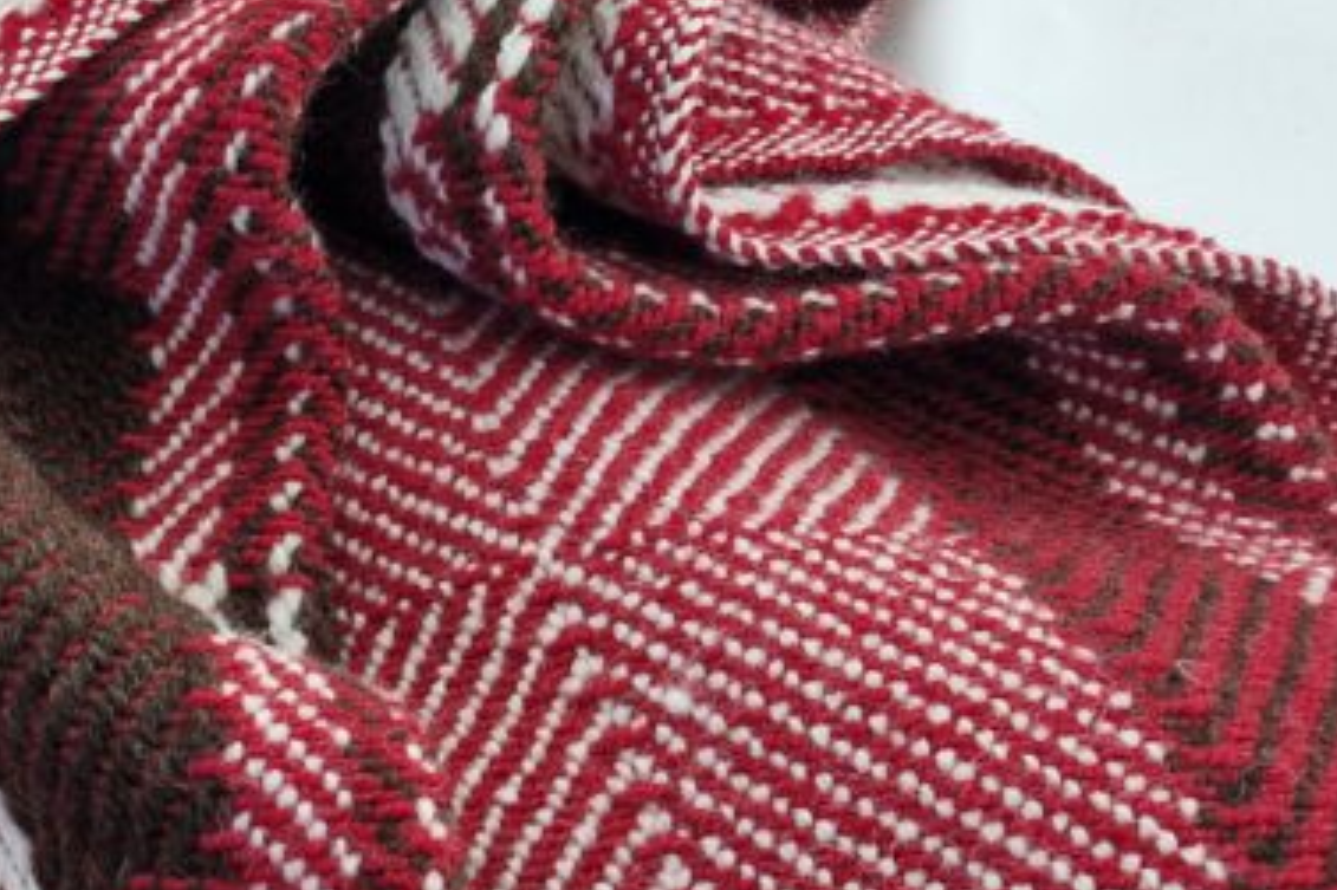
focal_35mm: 65
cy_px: 709
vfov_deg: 20.7
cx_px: -67
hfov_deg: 28.6
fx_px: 2413
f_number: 1.8
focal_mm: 5.4
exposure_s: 1/100
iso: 125
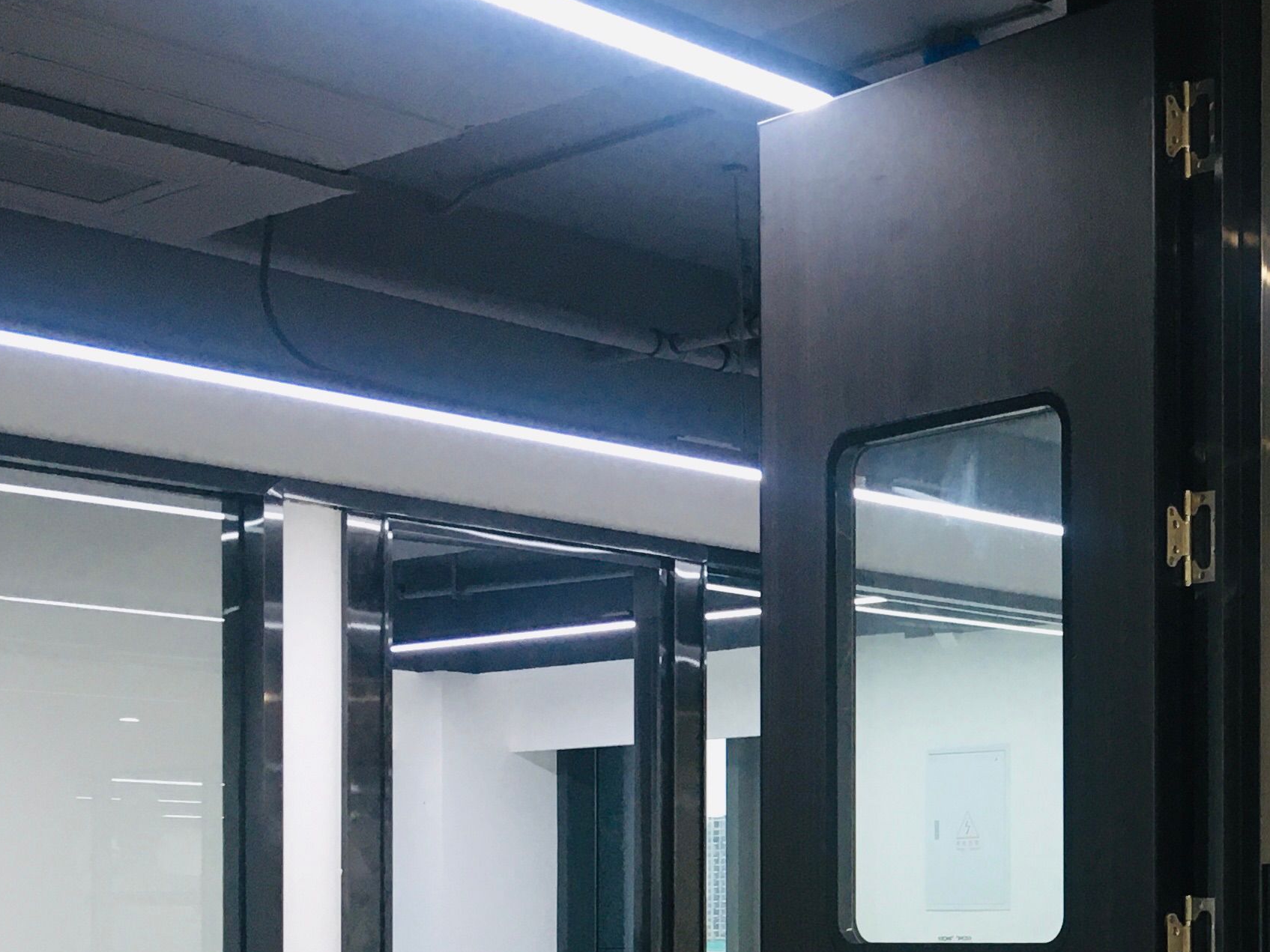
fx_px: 2531
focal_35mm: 69
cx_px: 1312
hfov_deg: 26.4
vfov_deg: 20.7
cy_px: 933
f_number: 2.2
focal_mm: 4.15
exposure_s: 1/33
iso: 100
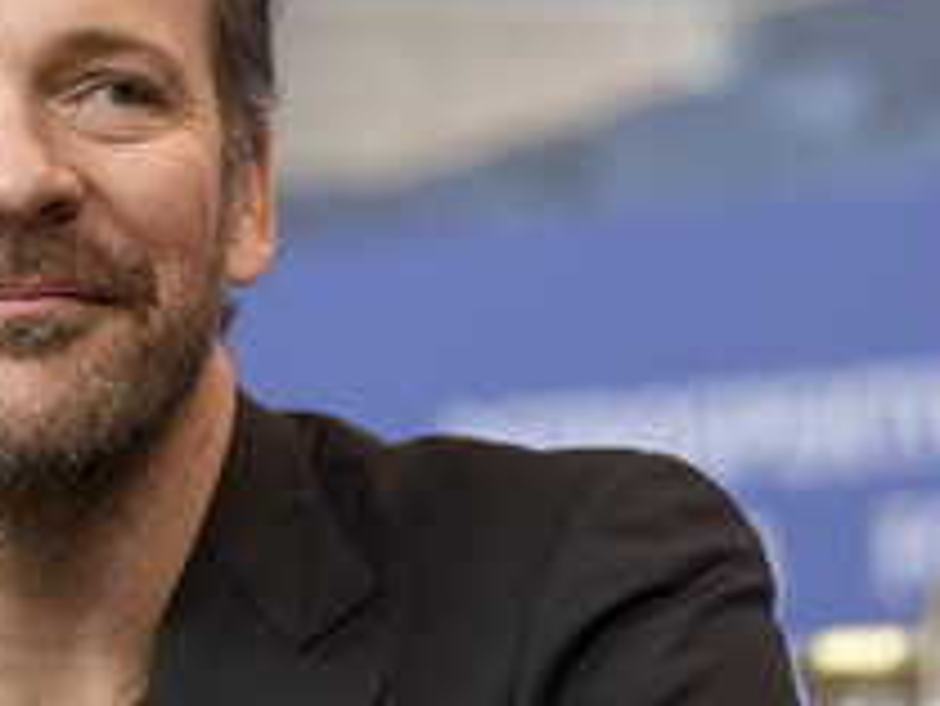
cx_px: 47
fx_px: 8722
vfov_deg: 4.6
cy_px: 337
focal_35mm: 321
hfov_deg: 6.2
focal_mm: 155
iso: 1250
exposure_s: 1/320
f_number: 3.2
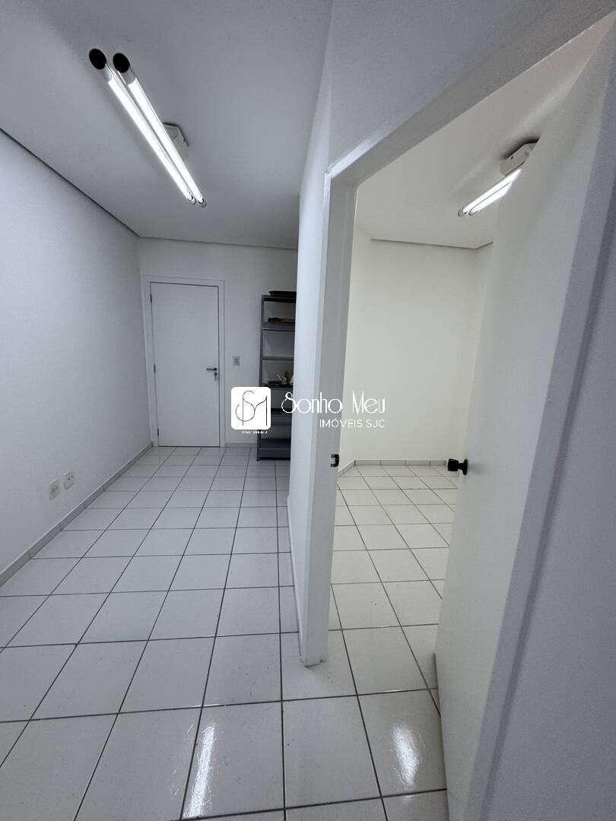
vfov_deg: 102.1
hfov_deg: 85.7
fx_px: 332
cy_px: 410
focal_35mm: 14
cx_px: 308
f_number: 2.2
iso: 80
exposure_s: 1/120
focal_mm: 2.22
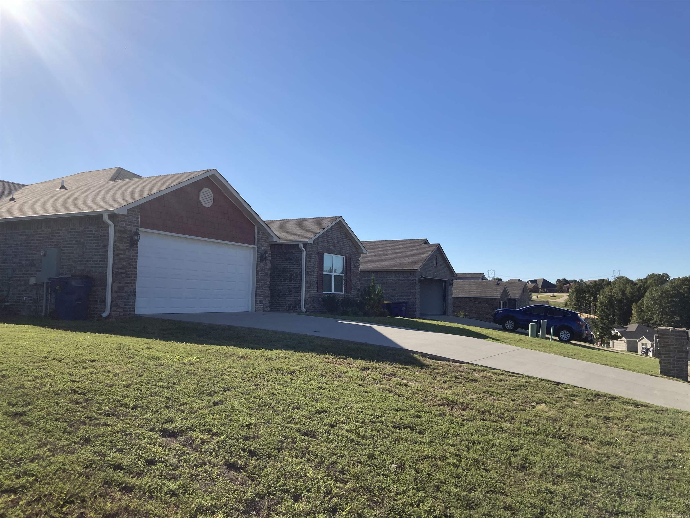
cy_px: 259
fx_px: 558
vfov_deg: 49.7
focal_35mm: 28
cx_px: 345
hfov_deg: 63.4
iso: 20
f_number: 1.8
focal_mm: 3.99
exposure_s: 1/2667
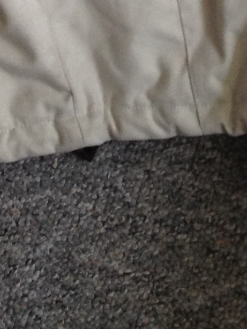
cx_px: 57
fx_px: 1768
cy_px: -370
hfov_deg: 8.0
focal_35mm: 186
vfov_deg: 9.7
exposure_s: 1/20
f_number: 2.4
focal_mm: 4.28
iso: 64
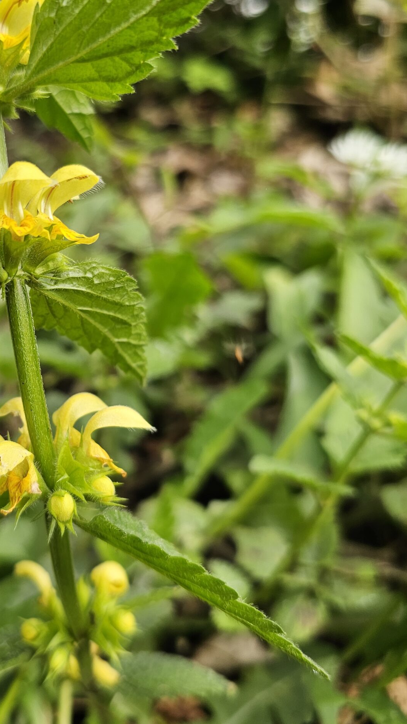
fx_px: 653
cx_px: 66
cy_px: 344
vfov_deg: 58.0
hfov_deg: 33.4
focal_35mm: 34
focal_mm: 6.3
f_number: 1.7
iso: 20
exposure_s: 1/180
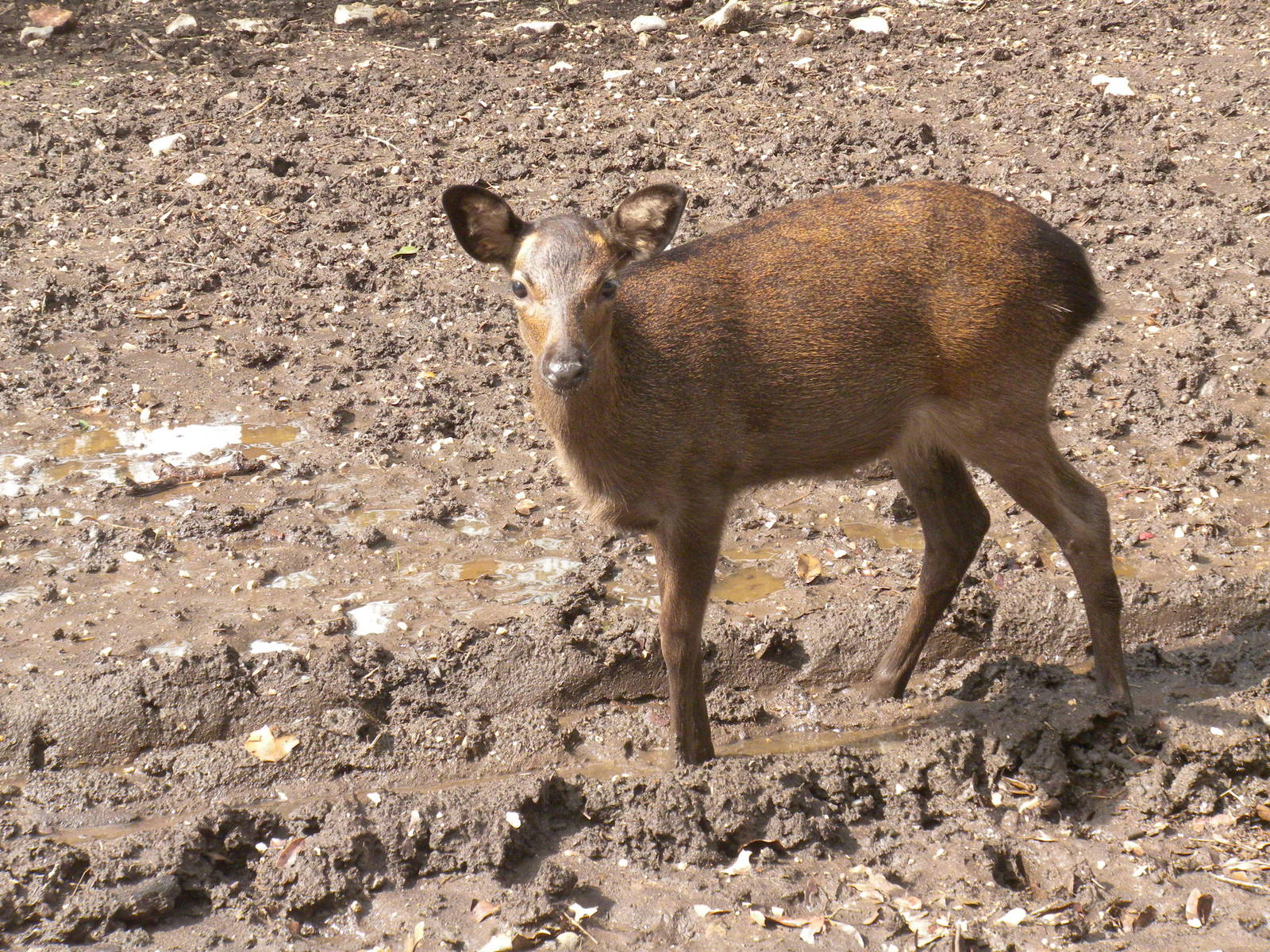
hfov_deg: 16.6
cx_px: 635
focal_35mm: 119
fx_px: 4366
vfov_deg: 12.5
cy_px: 476
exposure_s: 1/464
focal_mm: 21
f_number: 5.1
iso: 317
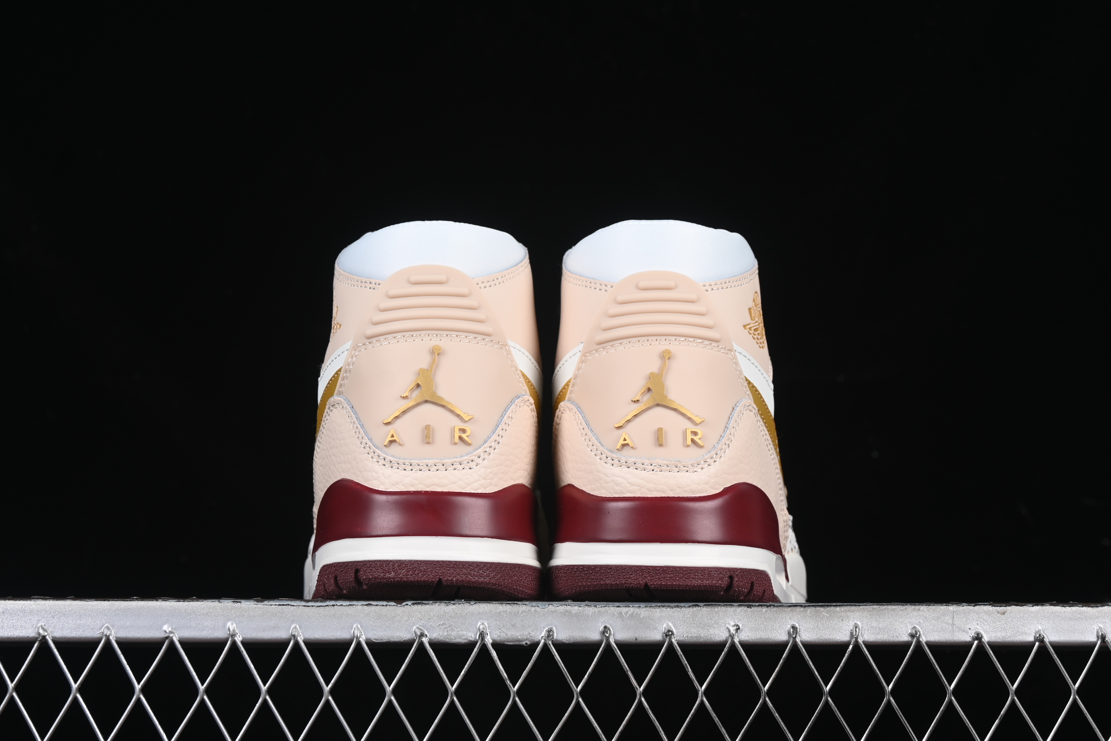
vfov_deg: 18.2
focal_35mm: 75
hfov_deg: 27.0
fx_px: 2314
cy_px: 370
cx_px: 556
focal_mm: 50
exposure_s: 1/80
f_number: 8
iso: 160
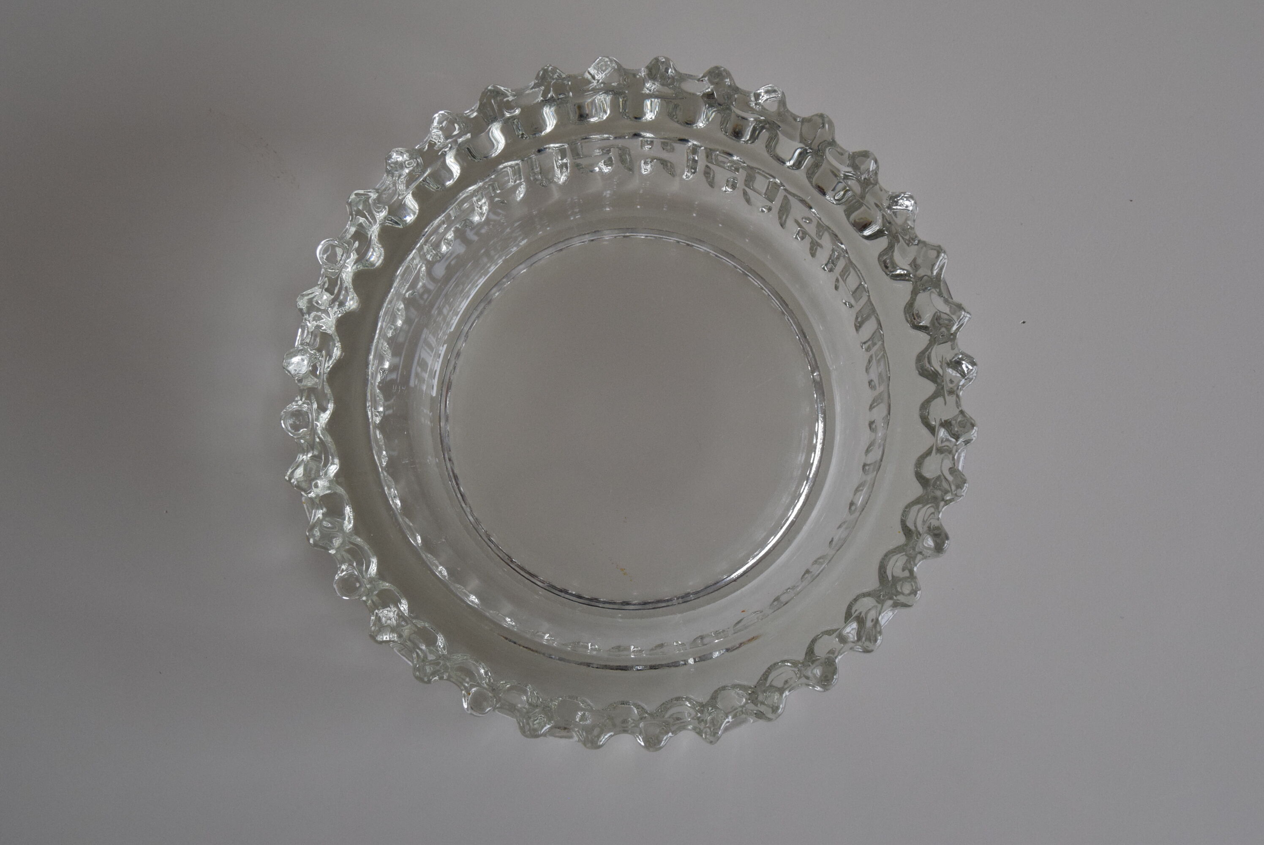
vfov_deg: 34.3
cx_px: 632
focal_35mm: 39
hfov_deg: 49.5
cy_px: 422
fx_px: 1370
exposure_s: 1/250
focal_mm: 26
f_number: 8
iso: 1600
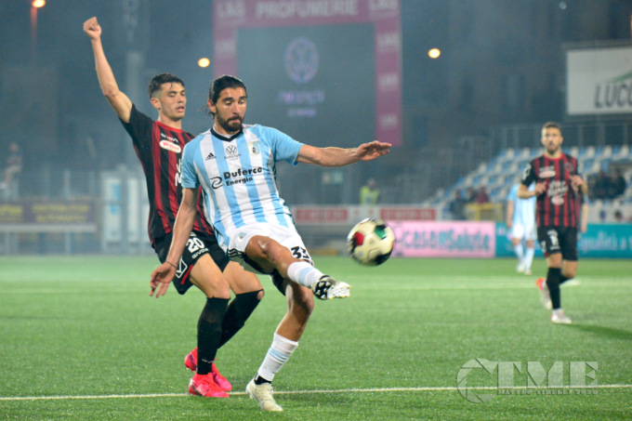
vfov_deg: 6.2
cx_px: 316
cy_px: 210
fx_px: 3861
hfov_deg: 9.4
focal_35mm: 220
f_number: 5.6
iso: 5000
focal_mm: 220
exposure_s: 1/640
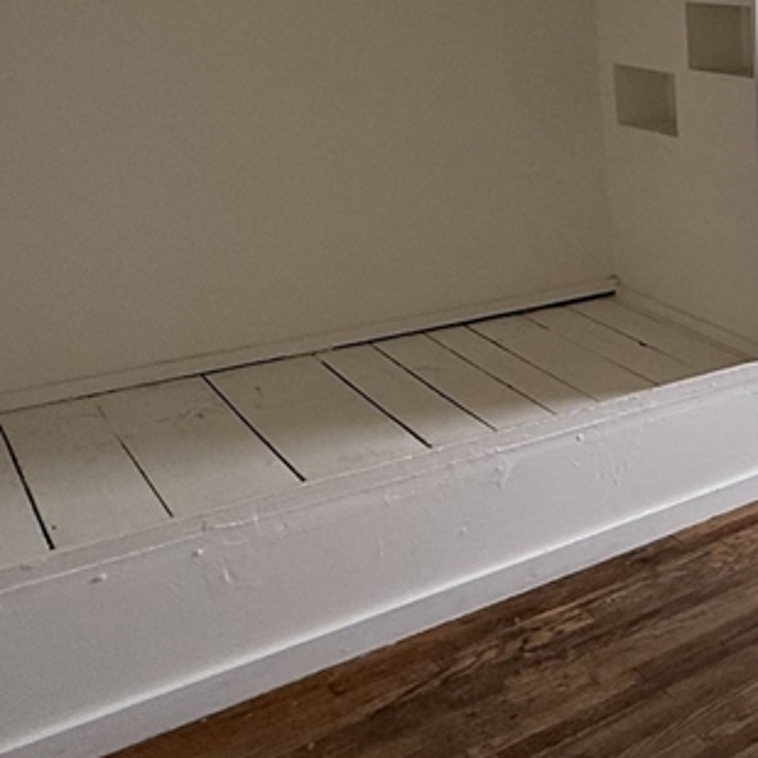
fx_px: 1016
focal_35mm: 41
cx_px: 1148
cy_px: 231
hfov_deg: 27.5
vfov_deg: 40.2
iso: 125
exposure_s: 1/99
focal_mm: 2.22
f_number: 2.2
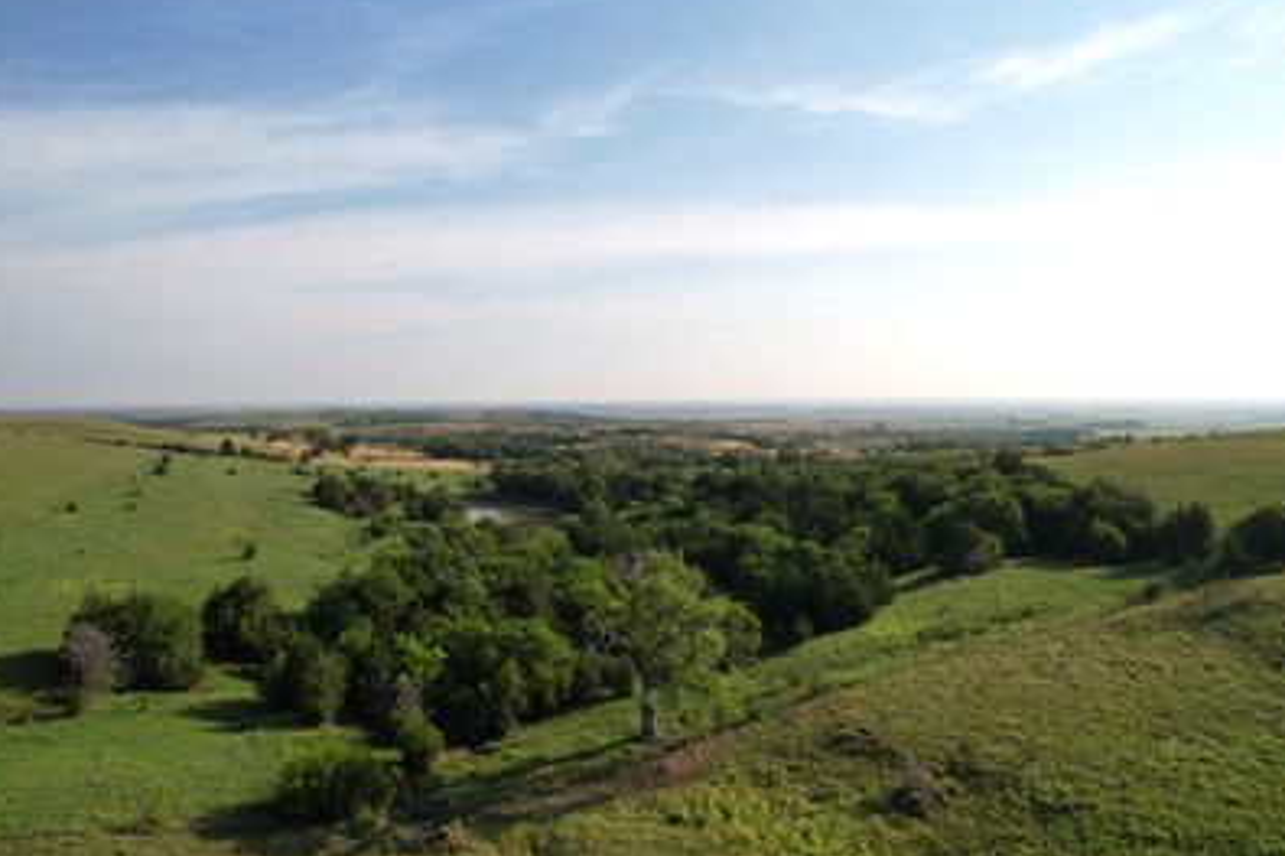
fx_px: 856
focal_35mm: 24
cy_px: 421
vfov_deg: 53.1
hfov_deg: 73.8
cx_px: 629
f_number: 2.8
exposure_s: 1/160
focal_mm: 8.38
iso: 100
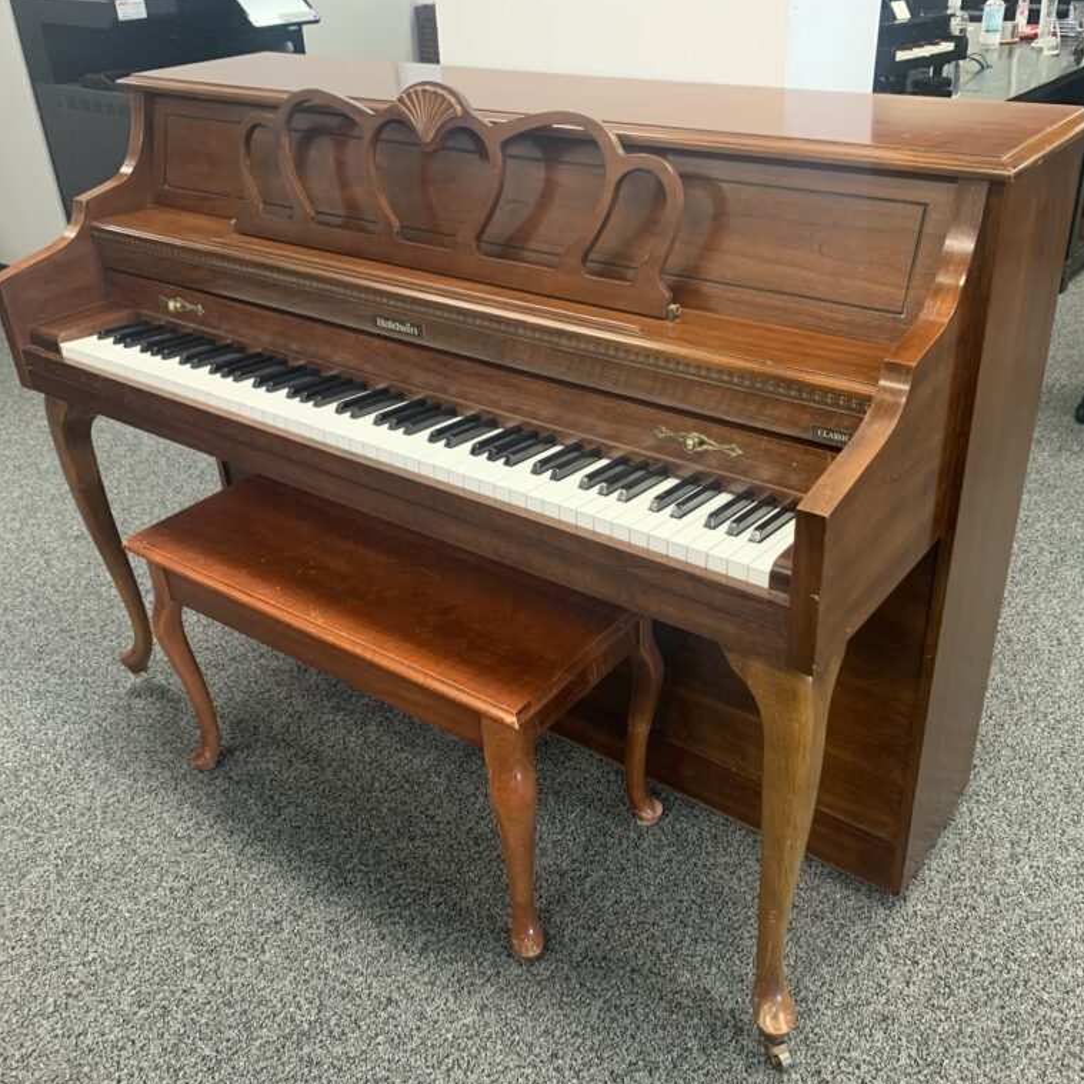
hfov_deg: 52.5
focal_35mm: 31
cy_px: 541
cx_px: 593
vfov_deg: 52.5
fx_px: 1098
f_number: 1.8
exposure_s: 1/60
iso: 400
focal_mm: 4.25
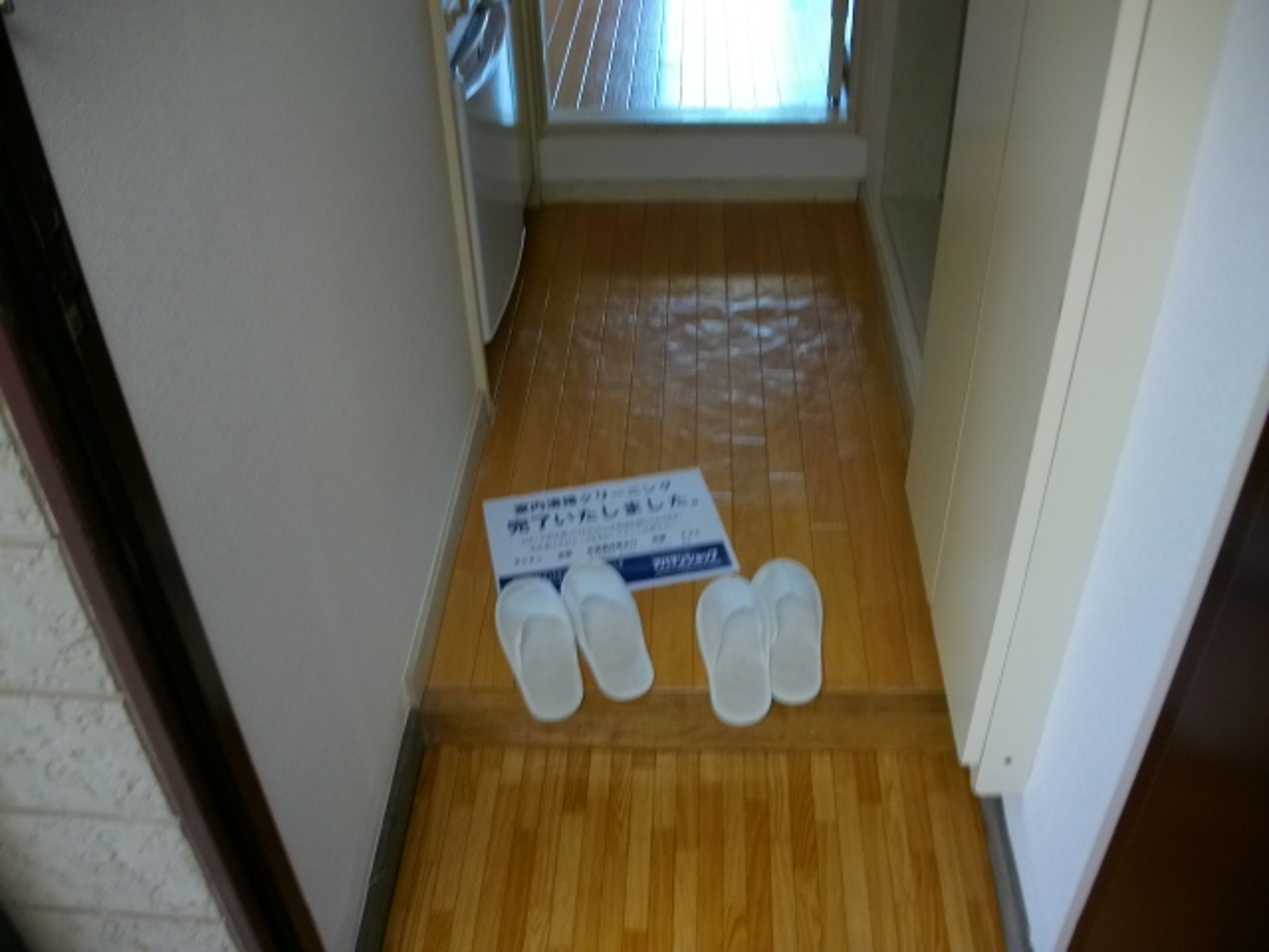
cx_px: 634
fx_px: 1173
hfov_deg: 56.8
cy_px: 476
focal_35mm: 32
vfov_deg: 44.2
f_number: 2.9
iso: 80
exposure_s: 1/54
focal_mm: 5.7
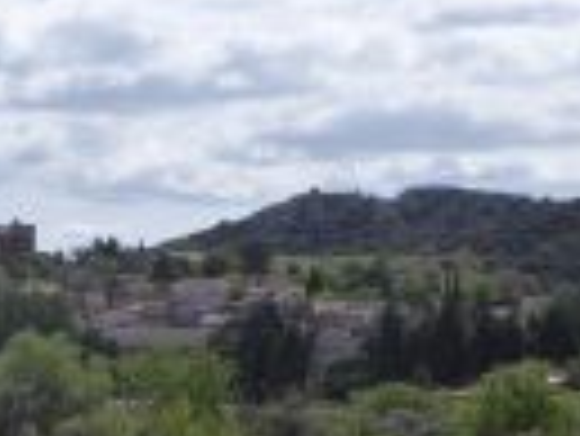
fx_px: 2750
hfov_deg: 11.9
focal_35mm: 164
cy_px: 328
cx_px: 9
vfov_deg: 9.1
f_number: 4.1
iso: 125
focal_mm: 9
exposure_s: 1/1000
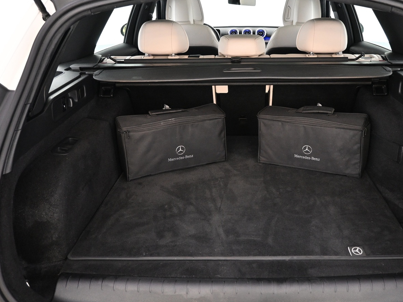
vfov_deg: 42.2
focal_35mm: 34
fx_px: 392
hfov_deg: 54.0
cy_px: 158
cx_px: 244
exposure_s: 1/25
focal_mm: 17
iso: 1600
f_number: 3.5
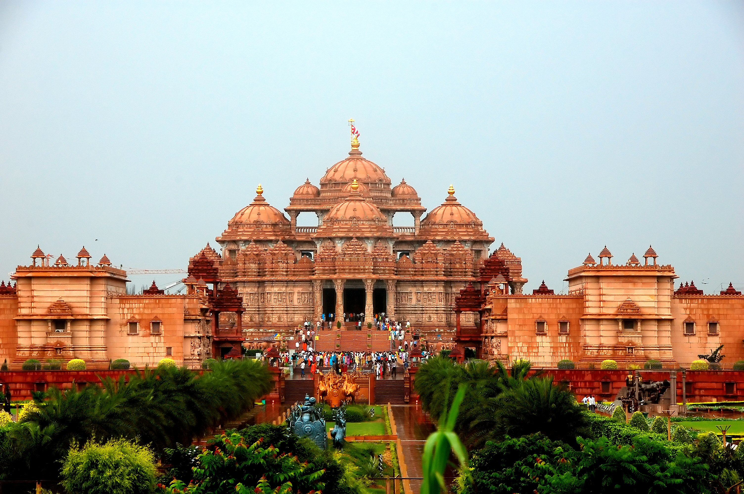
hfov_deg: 14.4
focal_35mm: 142
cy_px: 247
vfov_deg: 9.6
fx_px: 2942
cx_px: 372
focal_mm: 95
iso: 200
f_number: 11
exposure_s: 1/250
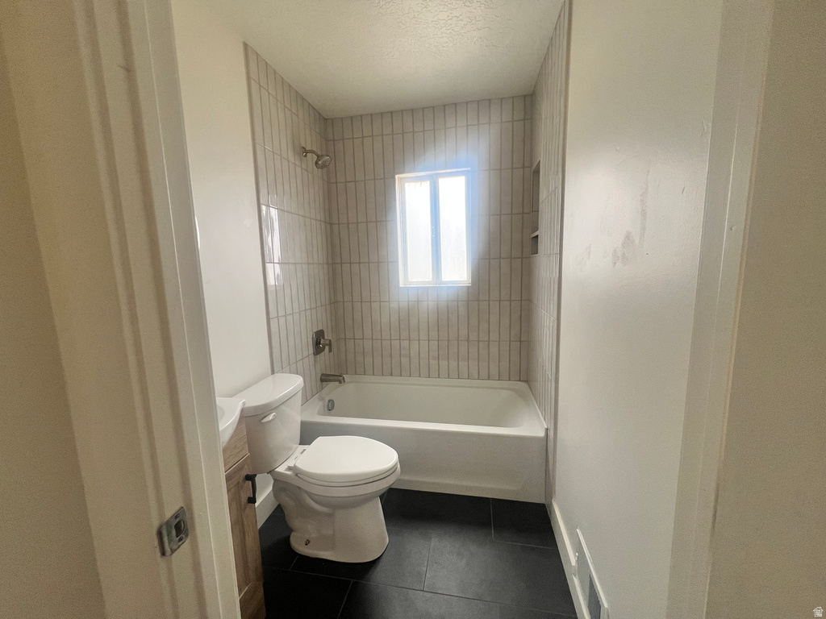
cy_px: 310
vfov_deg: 89.9
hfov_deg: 106.2
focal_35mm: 13
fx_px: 310
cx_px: 413
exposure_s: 1/99
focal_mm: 1.57
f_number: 1.8
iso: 80
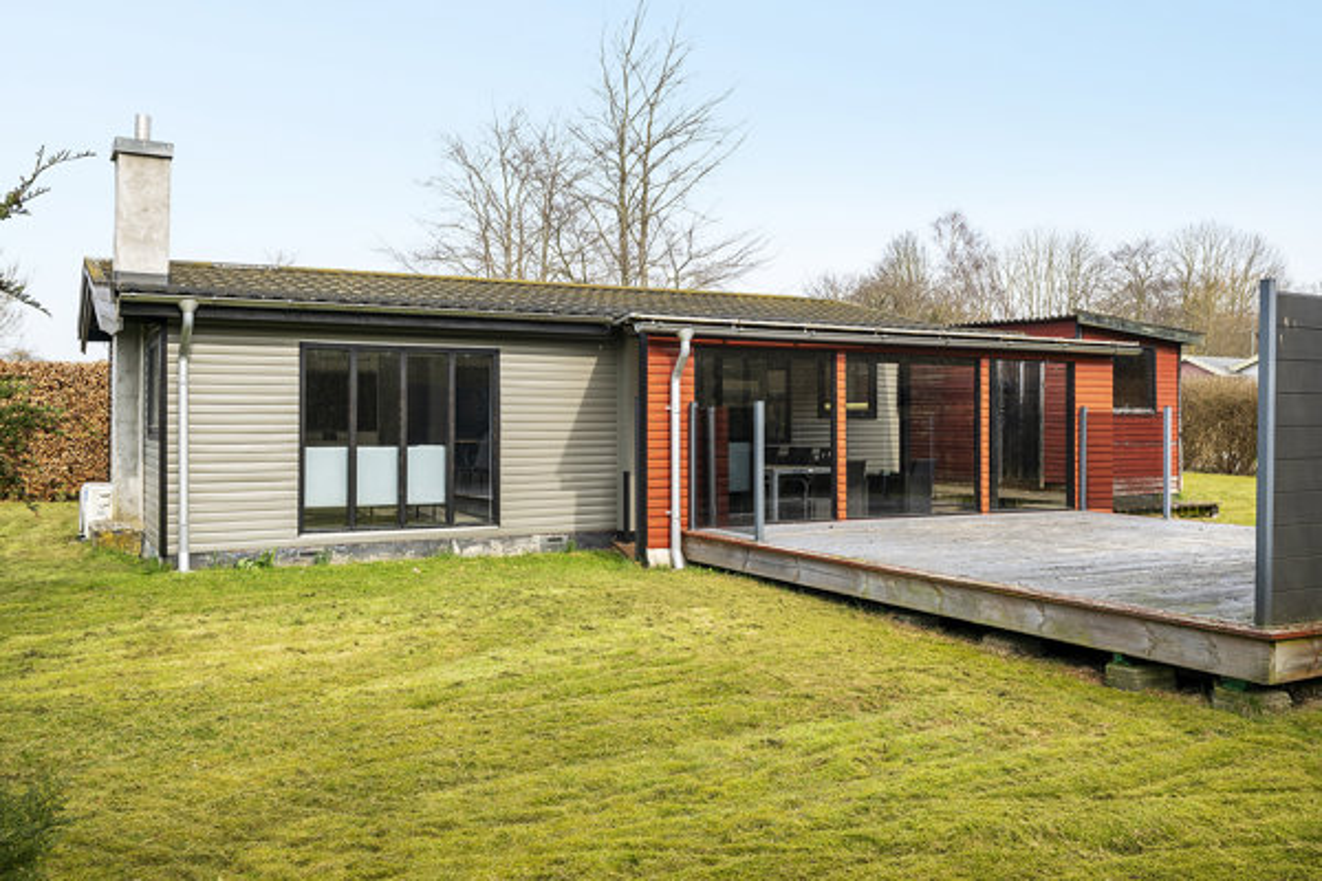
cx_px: 661
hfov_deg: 61.1
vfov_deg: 43.0
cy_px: 440
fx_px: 1120
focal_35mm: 30
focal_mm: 30.5
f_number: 8
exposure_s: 1/320
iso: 160
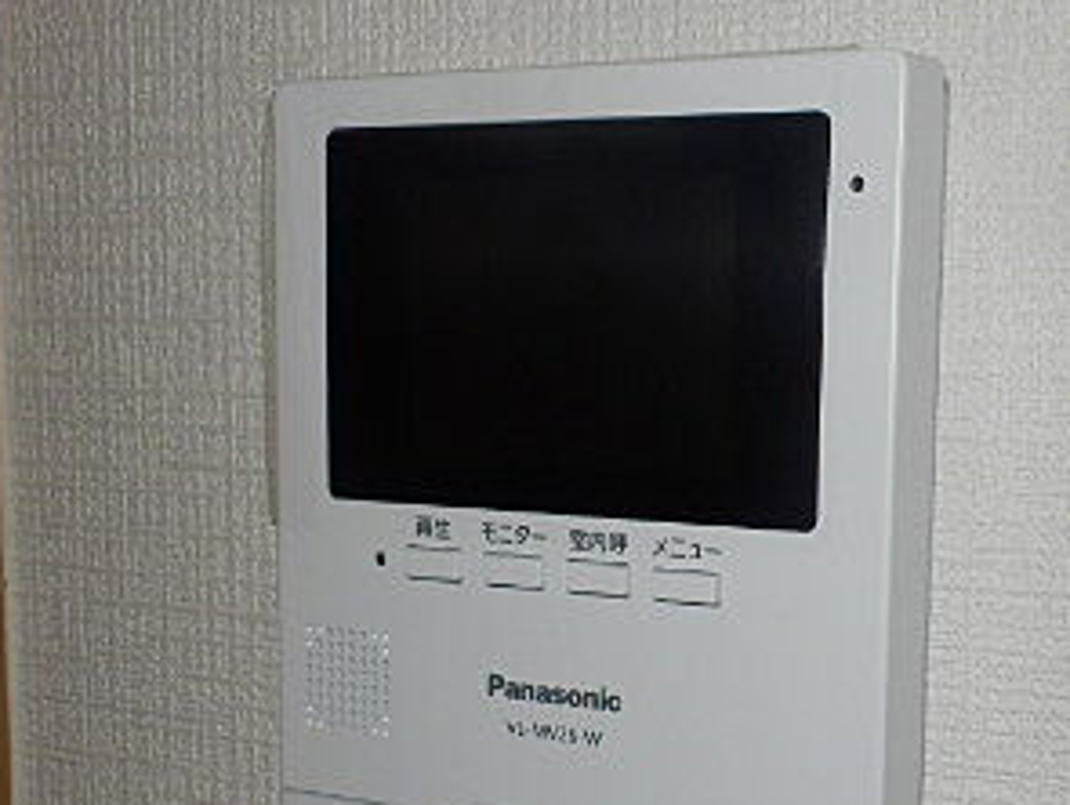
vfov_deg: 27.8
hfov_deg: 35.8
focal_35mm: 52
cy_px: 566
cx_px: 827
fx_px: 1609
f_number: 7.9
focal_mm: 4.2
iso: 80
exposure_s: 1/30
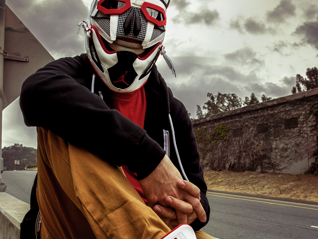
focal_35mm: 40
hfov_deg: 46.8
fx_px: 367
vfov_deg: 35.3
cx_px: 157
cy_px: 172
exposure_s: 1/250
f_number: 8
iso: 125
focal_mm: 18
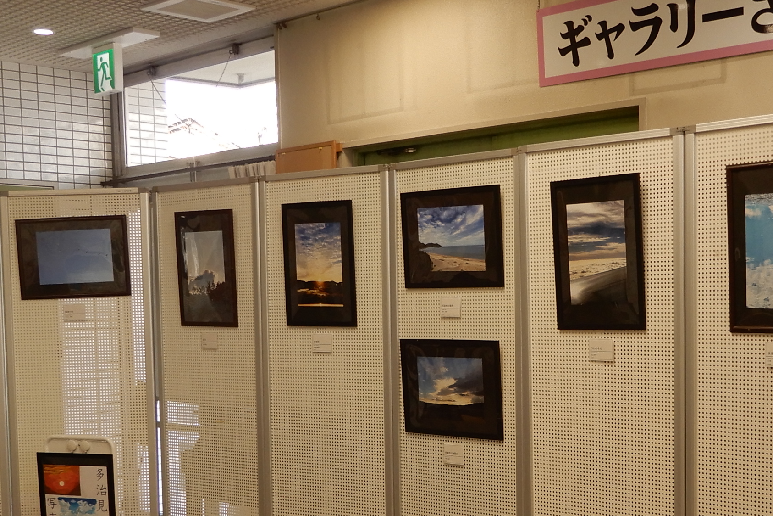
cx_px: 503
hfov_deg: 36.6
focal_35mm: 54
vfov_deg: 24.8
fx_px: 1159
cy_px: 389
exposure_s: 1/50
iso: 100
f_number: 3.4
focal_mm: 4.3
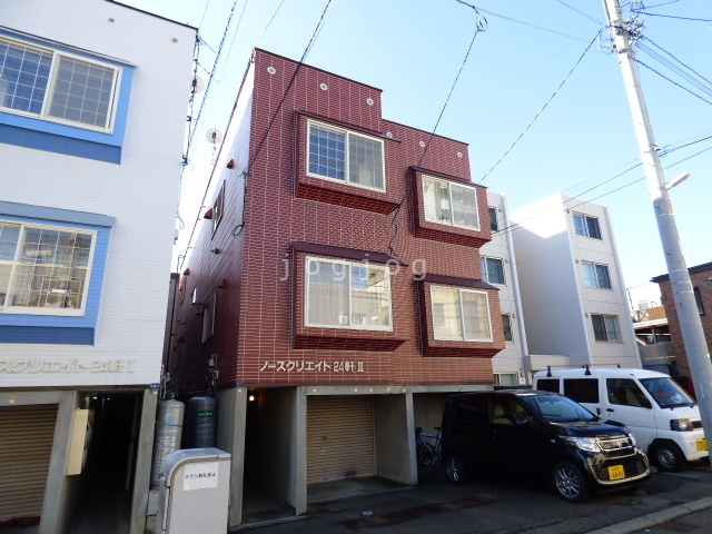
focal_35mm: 20
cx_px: 356
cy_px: 267
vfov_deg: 66.0
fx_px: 411
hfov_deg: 81.7
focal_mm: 3.58
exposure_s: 1/320
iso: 100
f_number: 2.8
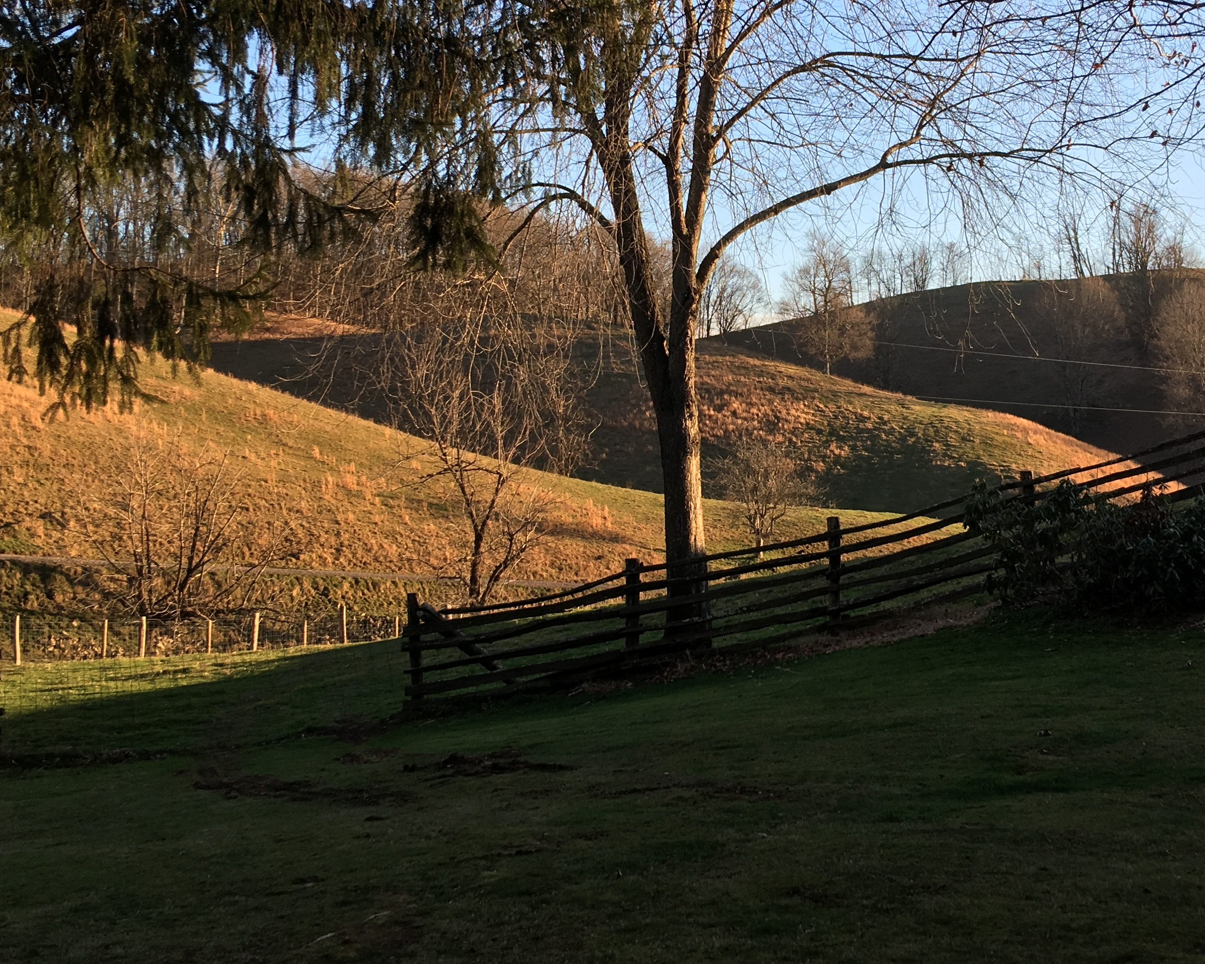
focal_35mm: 48
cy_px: 398
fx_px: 1712
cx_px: 728
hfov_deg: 38.6
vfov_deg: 31.4
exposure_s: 1/318
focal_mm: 4.15
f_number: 2.2
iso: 25
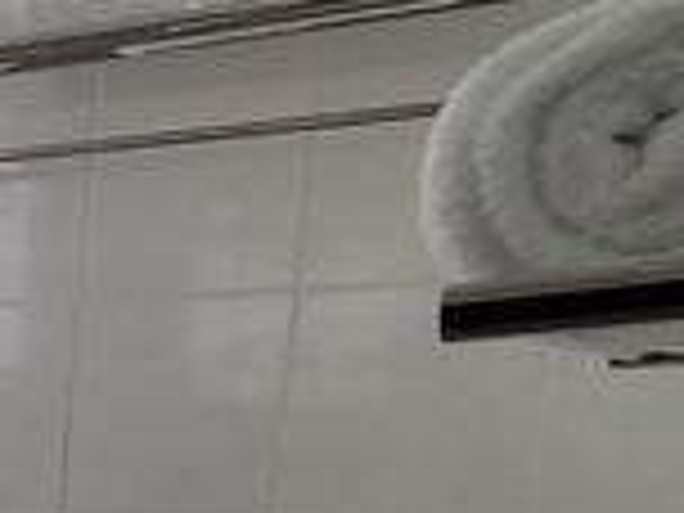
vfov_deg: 16.8
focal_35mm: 84
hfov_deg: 15.2
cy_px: 630
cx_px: -900
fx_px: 1660
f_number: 2.2
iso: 64
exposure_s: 1/100
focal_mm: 1.64
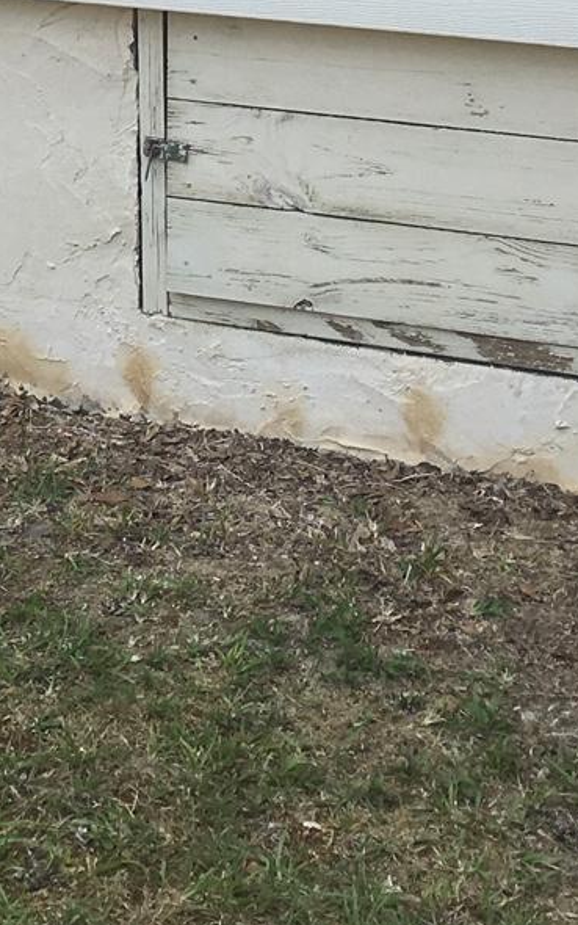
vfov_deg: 19.0
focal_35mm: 105
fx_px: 2645
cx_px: -154
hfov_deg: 12.1
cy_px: -100
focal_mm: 4.15
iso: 25
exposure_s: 1/818
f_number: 2.2
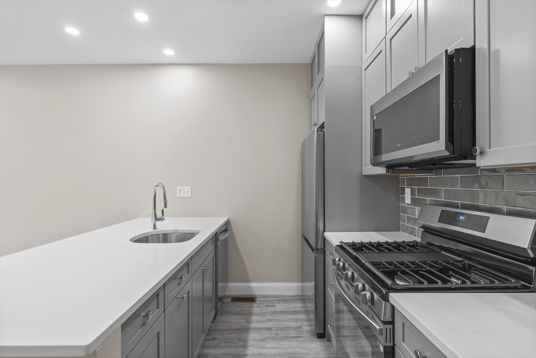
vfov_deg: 67.4
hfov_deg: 90.0
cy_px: 179
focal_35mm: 18
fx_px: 268
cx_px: 268
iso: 320
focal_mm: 18
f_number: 7.1
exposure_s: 1/4
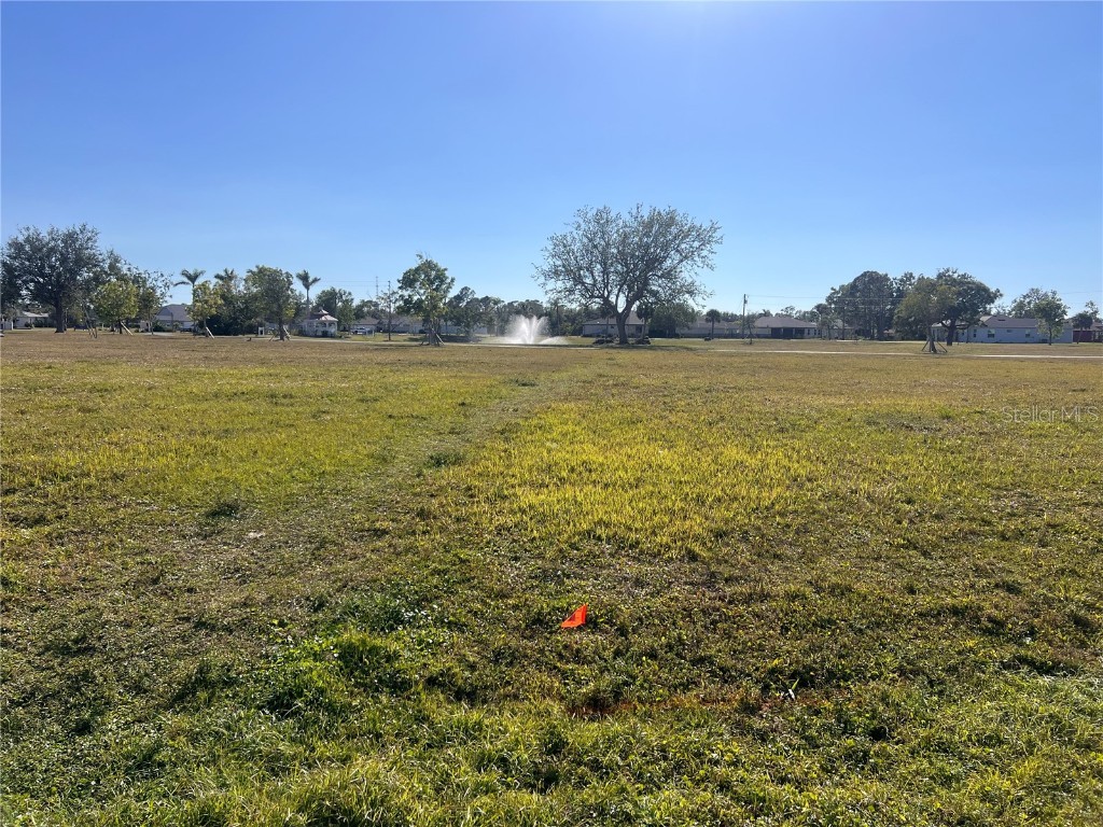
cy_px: 414
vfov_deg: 53.1
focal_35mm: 26
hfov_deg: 67.3
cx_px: 552
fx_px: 828
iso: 50
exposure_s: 1/8696
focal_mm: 5.7
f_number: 1.5
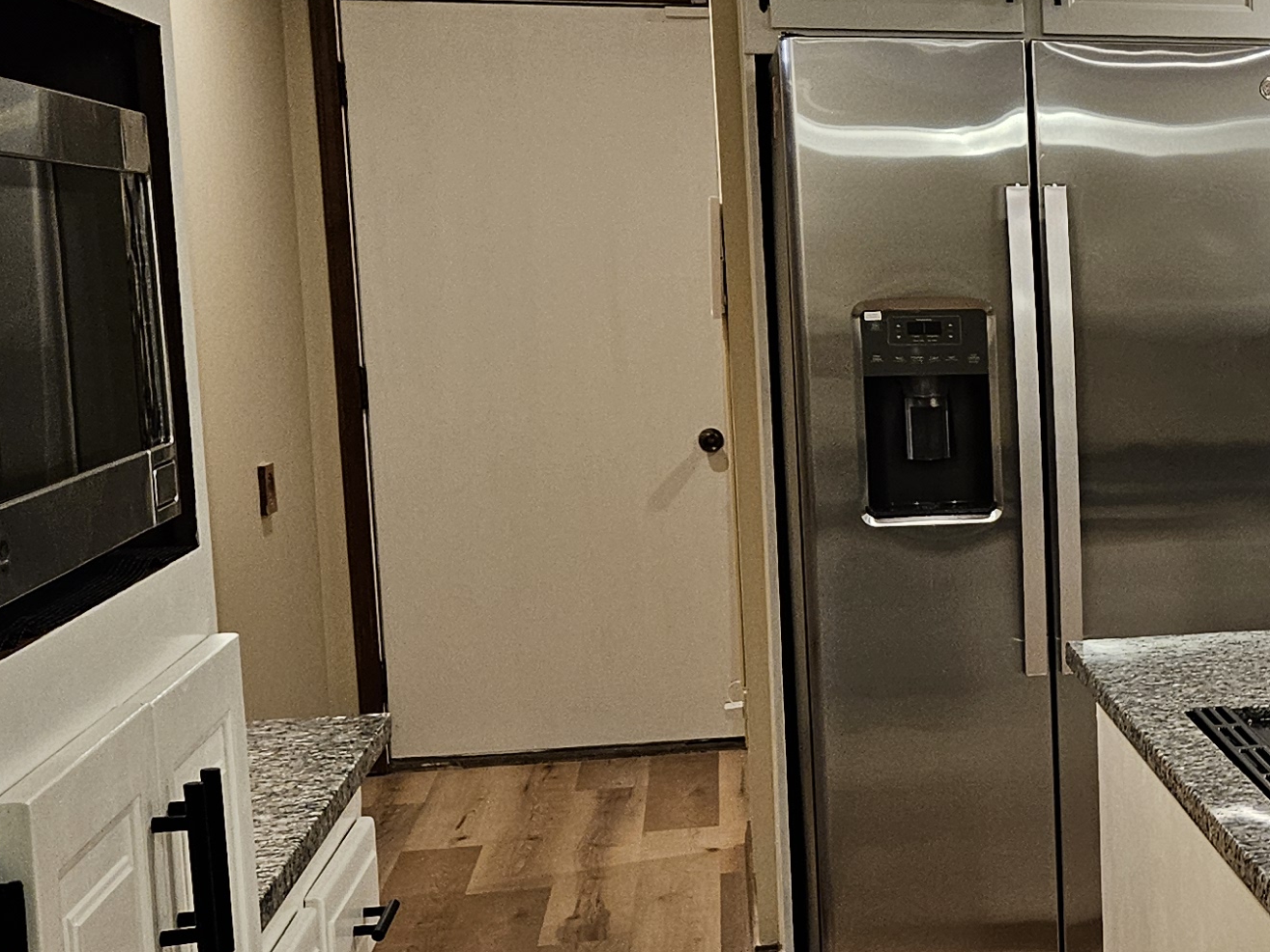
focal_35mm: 70
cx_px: 1553
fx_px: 2569
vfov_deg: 21.0
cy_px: 508
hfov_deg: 24.9
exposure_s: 1/120
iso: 250
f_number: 1.8
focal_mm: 5.4
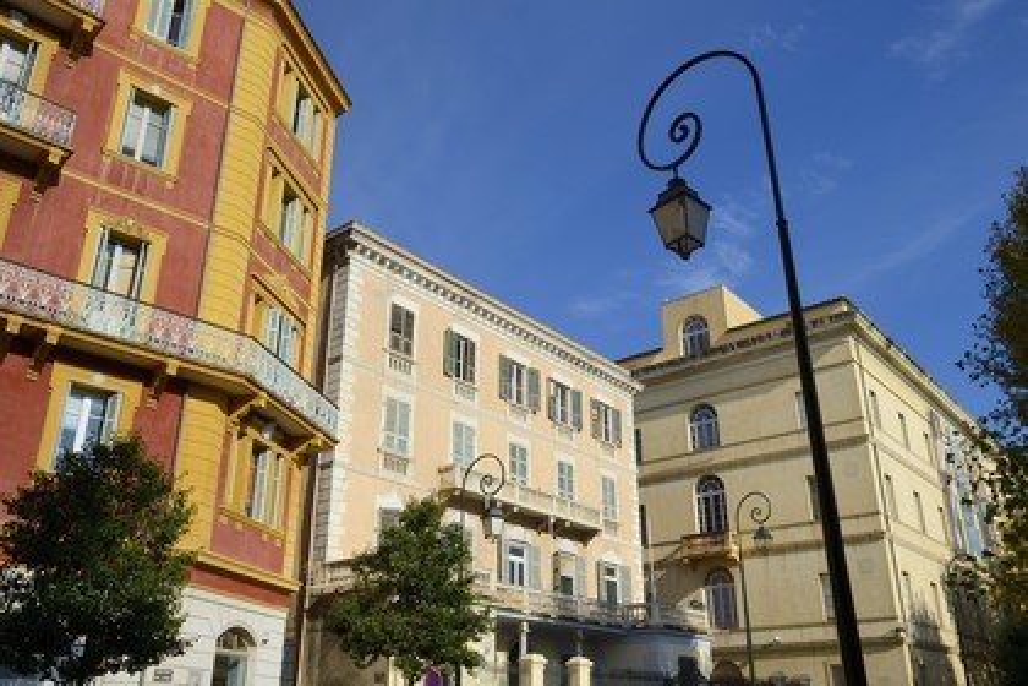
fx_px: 885
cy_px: 343
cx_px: 514
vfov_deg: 42.3
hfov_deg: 60.3
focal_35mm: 31
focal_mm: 31
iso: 200
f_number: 16
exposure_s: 1/200
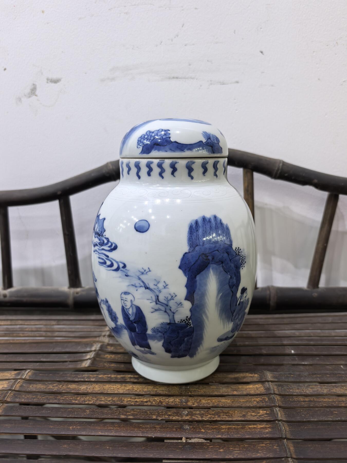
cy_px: 232
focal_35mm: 27
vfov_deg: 65.3
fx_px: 361
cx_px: 174
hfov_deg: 51.4
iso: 250
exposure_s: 1/50
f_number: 2
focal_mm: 6.98
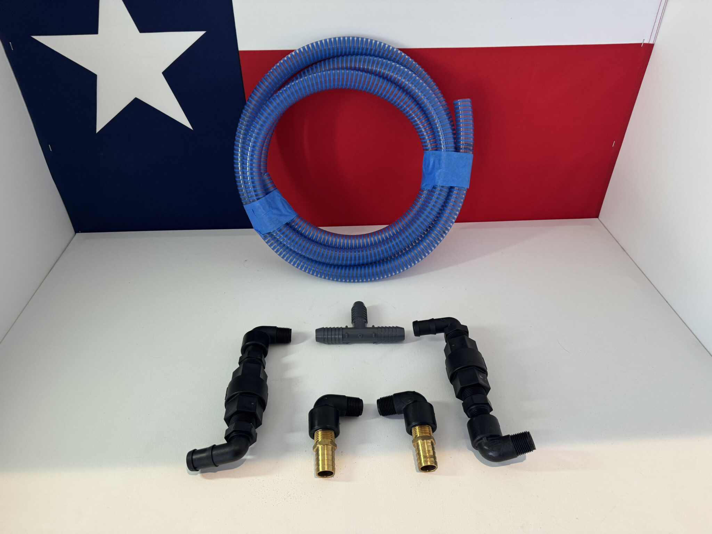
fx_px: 494
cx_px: 356
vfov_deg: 56.8
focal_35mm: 24
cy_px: 267
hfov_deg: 71.6
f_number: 1.78
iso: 200
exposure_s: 1/83
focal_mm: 6.76
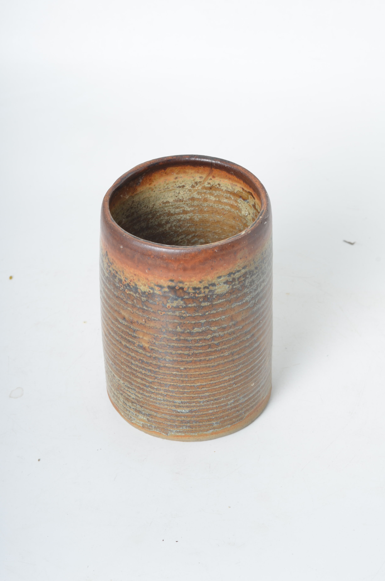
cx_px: 192
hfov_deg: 18.1
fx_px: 1208
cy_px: 290
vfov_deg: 27.0
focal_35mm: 75
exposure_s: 1/160
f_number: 10
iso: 100
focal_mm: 50
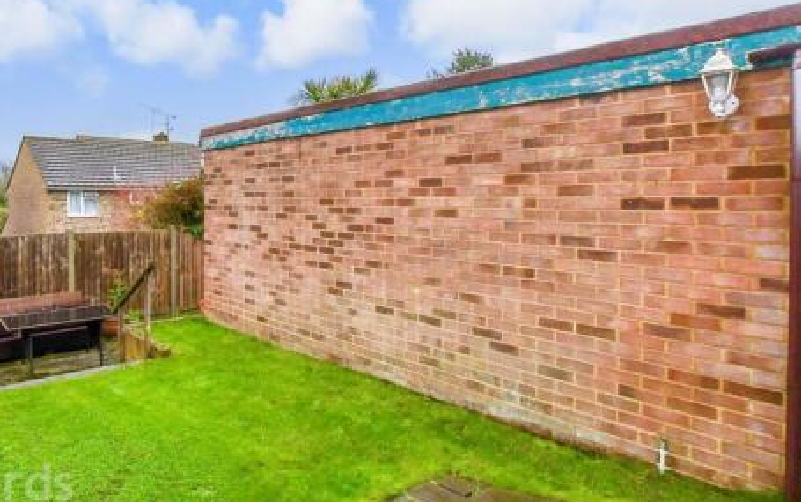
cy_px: 219
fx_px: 481
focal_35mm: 22
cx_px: 253
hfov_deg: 76.5
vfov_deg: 55.0
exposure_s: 1/125
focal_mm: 10
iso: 320
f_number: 8
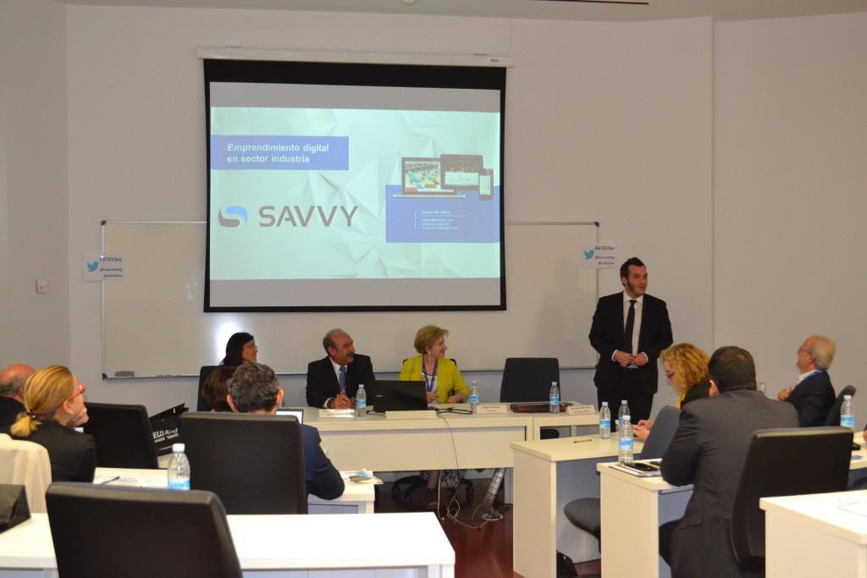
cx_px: 434
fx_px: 1156
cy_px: 289
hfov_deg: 41.1
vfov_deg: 28.1
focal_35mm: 48
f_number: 4.8
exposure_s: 1/60
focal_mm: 32
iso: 2000
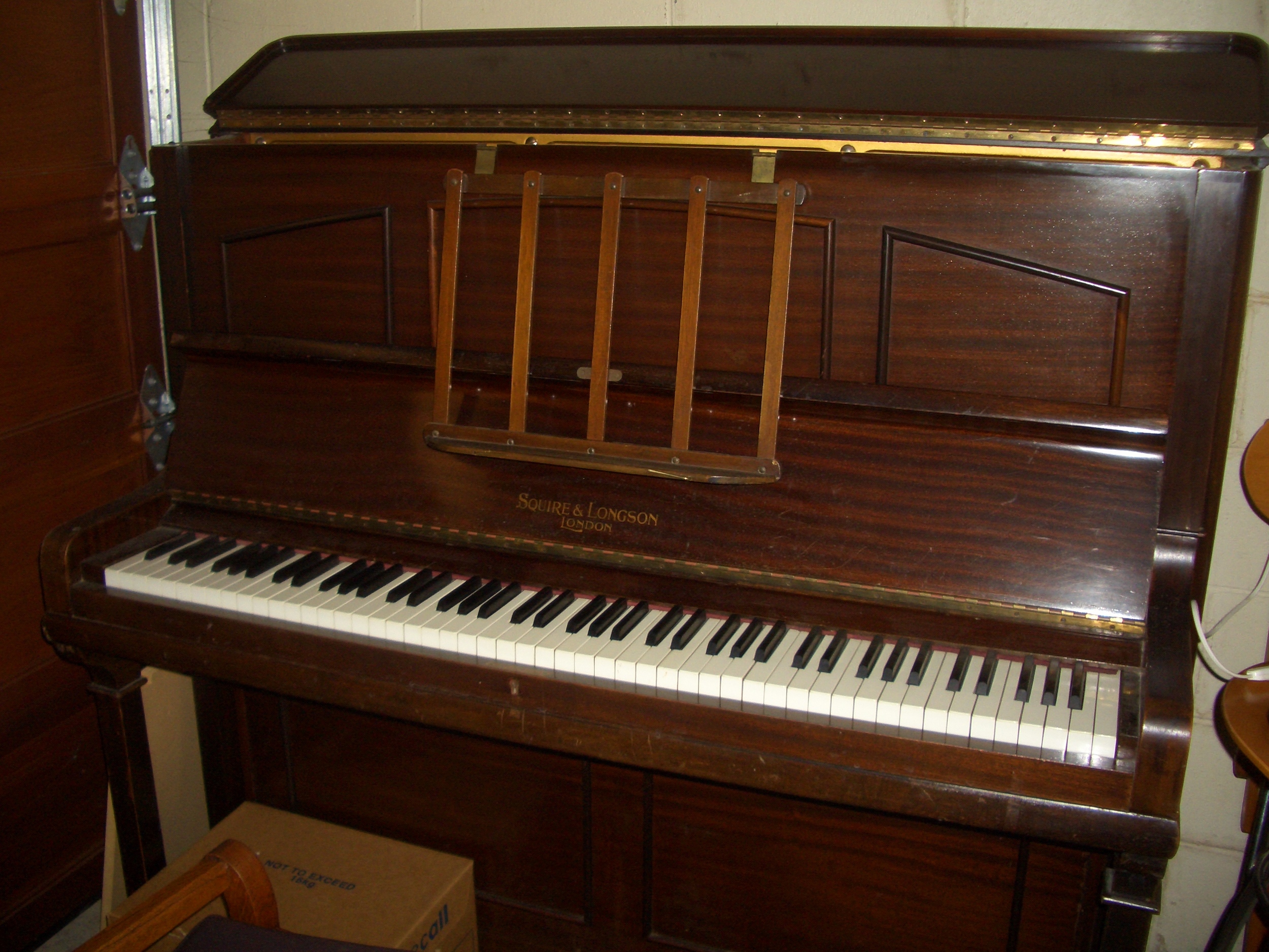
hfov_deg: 52.6
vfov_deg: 40.7
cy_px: 476
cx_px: 634
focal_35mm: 35
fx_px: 1283
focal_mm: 5.8
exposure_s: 1/60
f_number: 2.6
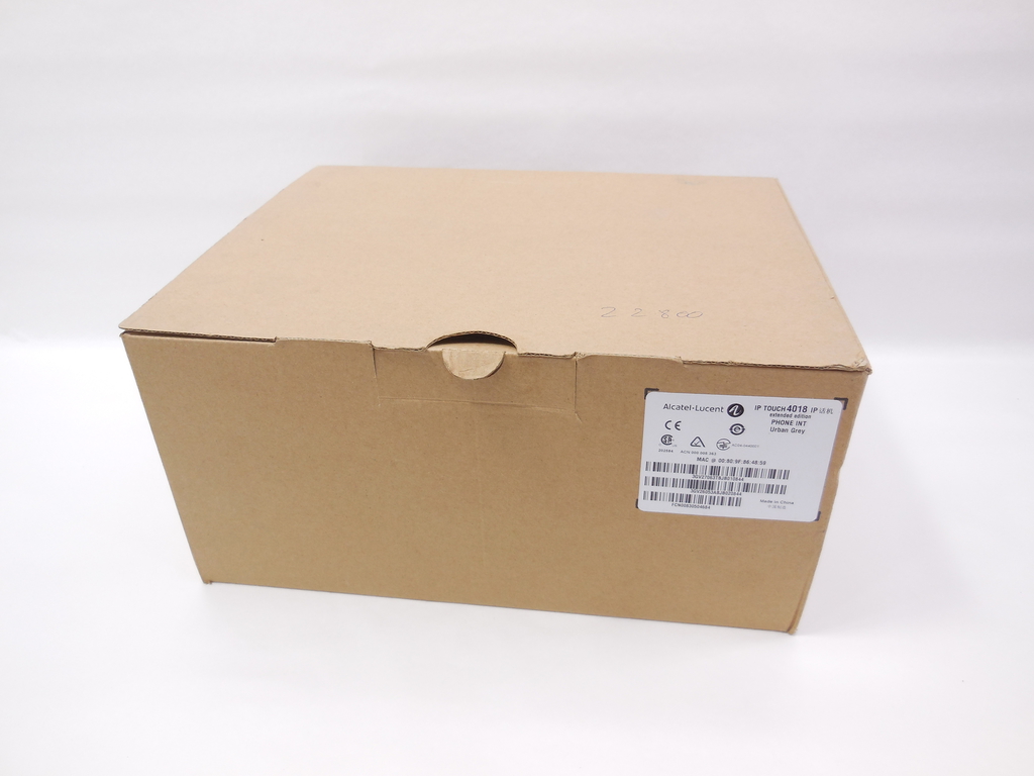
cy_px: 388
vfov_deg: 54.9
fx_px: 747
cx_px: 517
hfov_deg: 69.4
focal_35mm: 25
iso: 125
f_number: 3.1
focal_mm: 4.5
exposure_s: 1/50
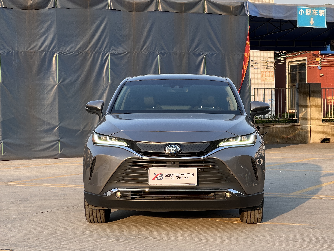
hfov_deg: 22.5
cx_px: 180
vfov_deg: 17.0
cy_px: 119
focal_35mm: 87
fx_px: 839
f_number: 2.8
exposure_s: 1/150
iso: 32
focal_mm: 9
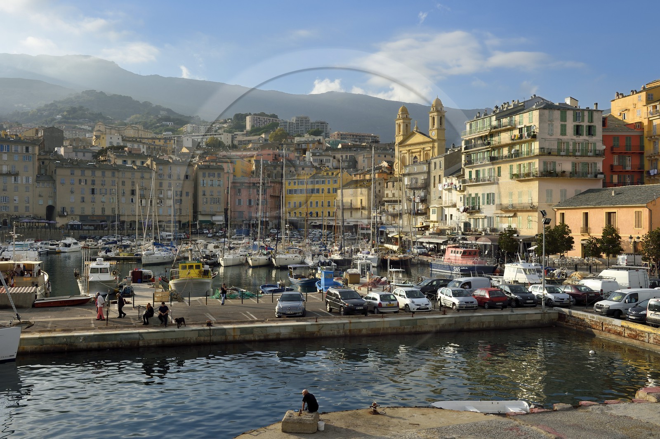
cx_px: 330
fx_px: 659
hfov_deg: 53.2
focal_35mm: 36
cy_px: 220
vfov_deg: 36.8
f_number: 11
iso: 200
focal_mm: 36
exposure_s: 1/250
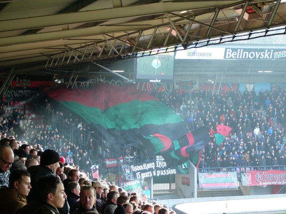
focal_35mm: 100
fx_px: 826
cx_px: 143
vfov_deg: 14.8
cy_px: 107
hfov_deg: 19.6
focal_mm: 16.6
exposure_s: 1/25
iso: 100
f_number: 4.8
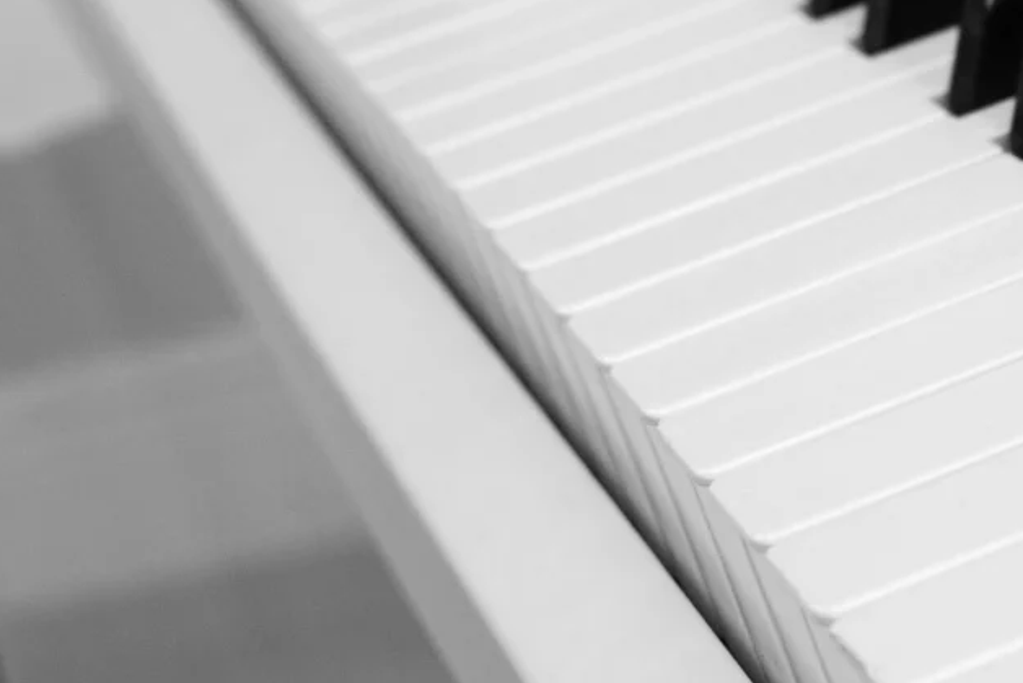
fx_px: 4633
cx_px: 1631
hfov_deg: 11.9
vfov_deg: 8.4
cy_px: 92
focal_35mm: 163
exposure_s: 1/60
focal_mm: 40
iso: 800
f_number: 8
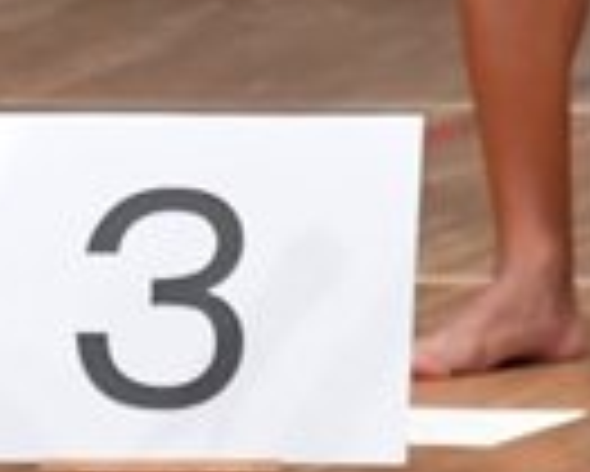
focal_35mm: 1580
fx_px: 27610
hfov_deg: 1.2
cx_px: -687
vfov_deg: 1.0
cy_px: -427
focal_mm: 190
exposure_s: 1/400
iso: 6400
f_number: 5.6
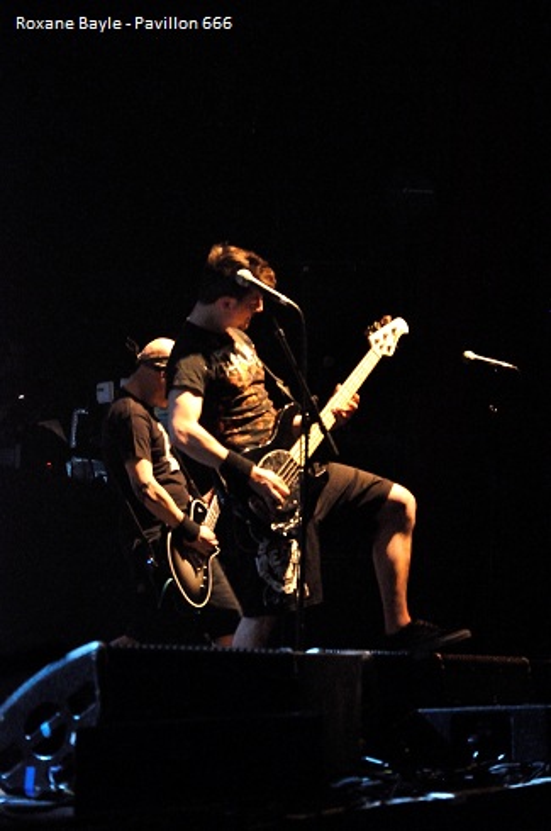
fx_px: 3629
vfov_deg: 13.1
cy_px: 416
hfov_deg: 8.7
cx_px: 276
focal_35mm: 158
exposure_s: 1/60
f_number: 5.6
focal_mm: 105
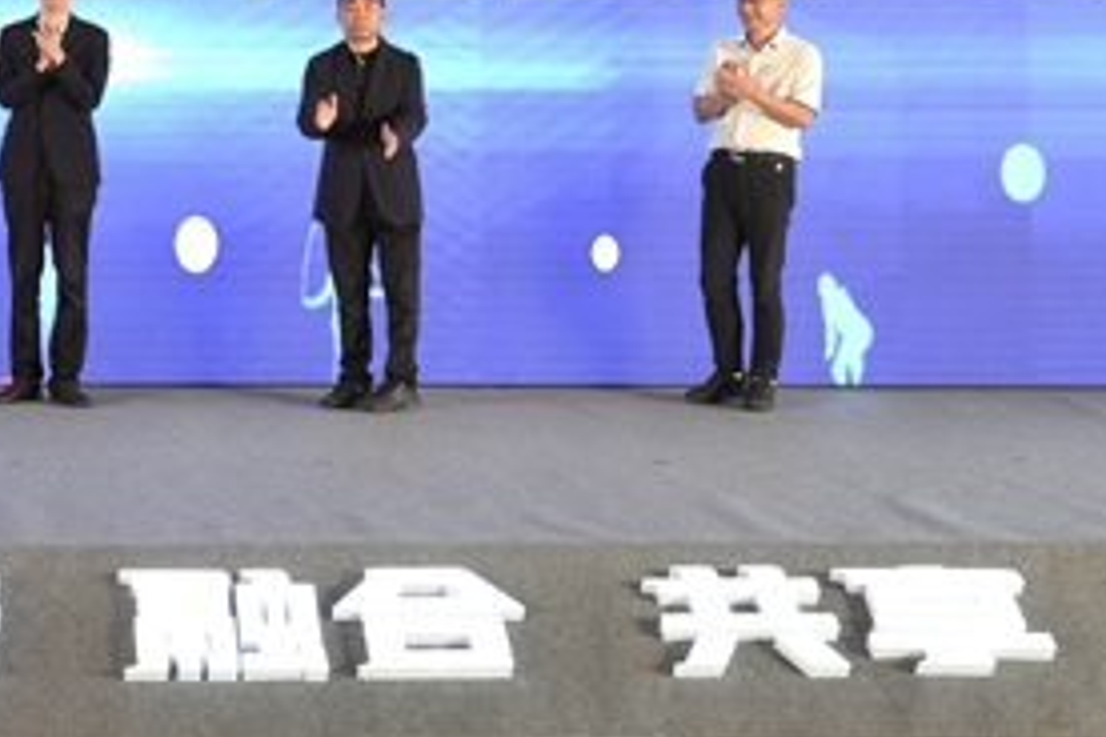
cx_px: 28
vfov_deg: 17.8
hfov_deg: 26.1
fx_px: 2273
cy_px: -54
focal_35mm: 74
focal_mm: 34
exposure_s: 1/125
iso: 1250
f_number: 5.6
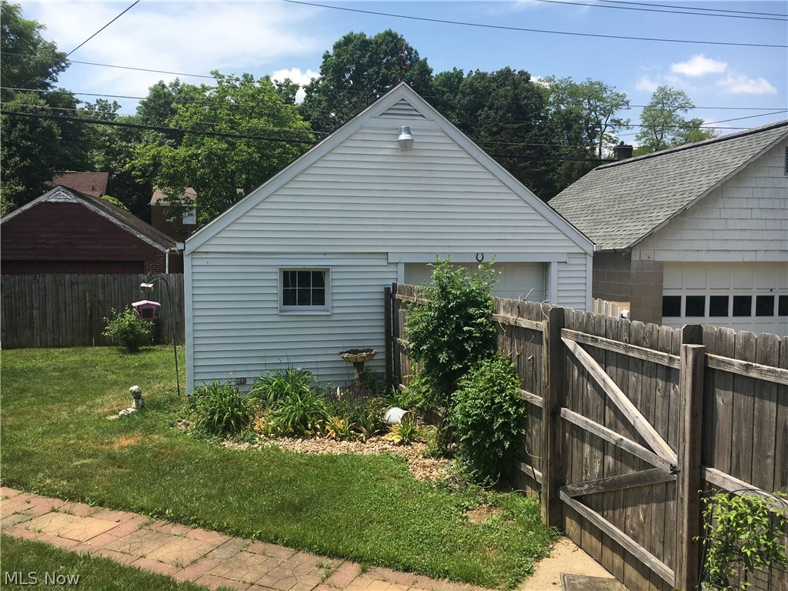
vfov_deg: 48.2
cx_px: 394
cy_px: 296
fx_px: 660
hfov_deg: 61.7
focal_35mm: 29
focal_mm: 4.15
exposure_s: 1/1603
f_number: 2.2
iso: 25
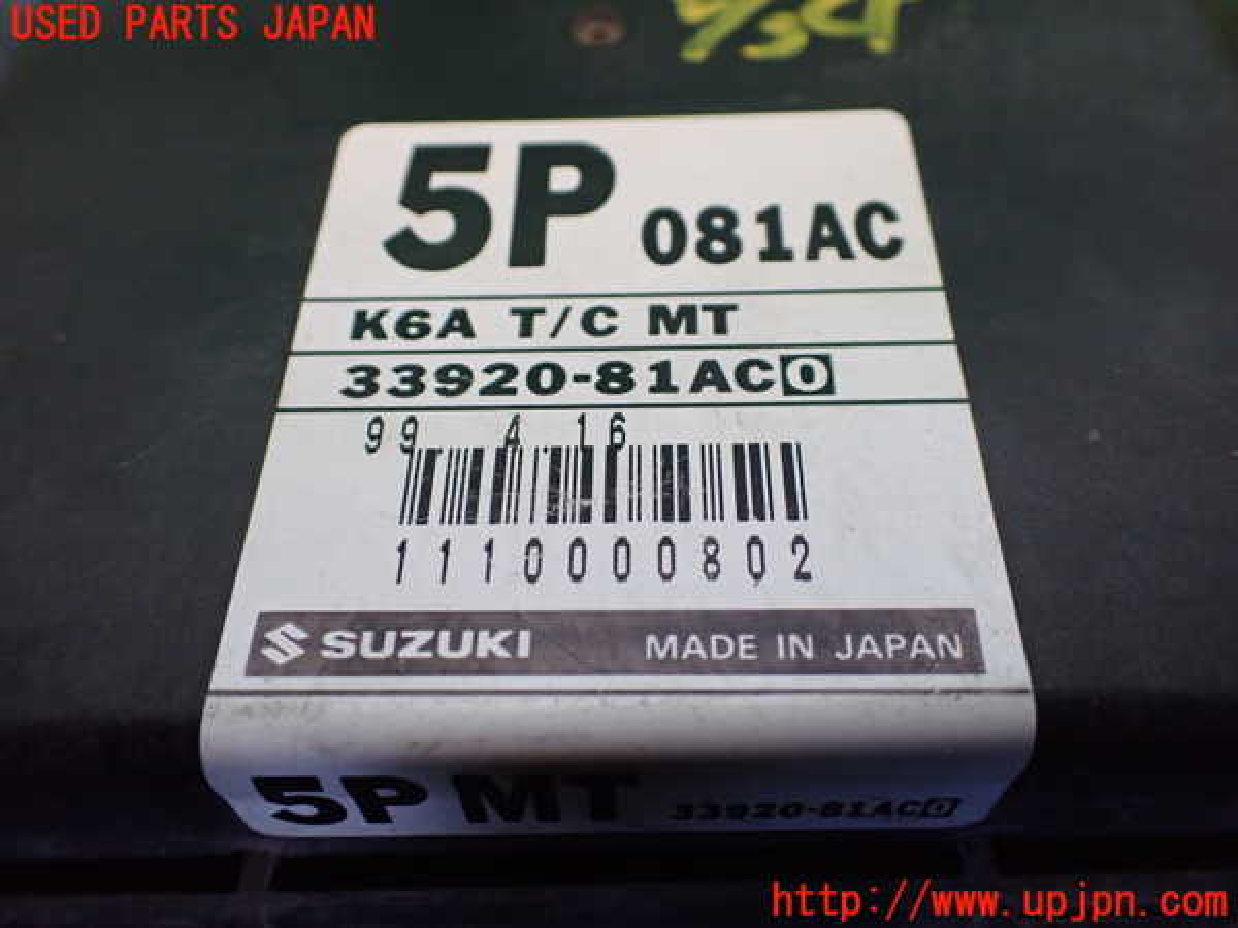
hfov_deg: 60.0
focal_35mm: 30
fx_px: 1073
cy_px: 464
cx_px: 619
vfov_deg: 46.8
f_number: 2.3
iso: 800
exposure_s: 1/125
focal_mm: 5.4
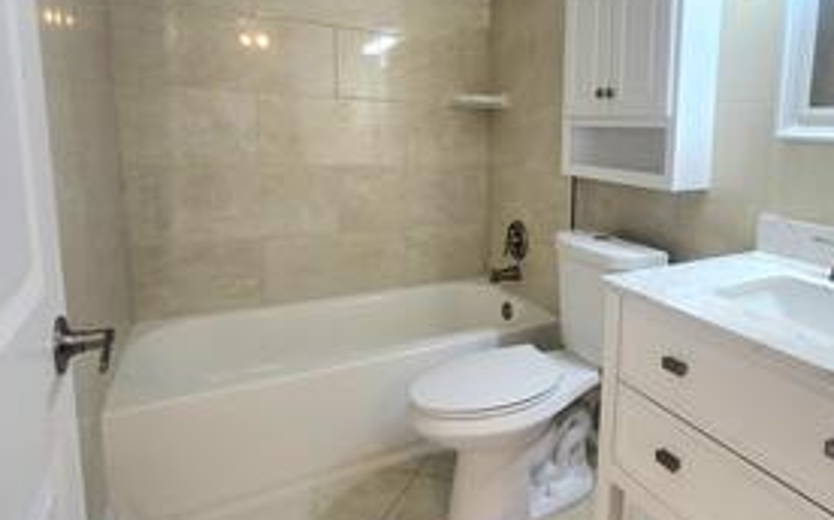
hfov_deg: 81.4
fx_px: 454
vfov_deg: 58.8
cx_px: 574
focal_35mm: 20
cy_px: 193
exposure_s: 1/60.2
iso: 64
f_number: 2.2
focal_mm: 2.2
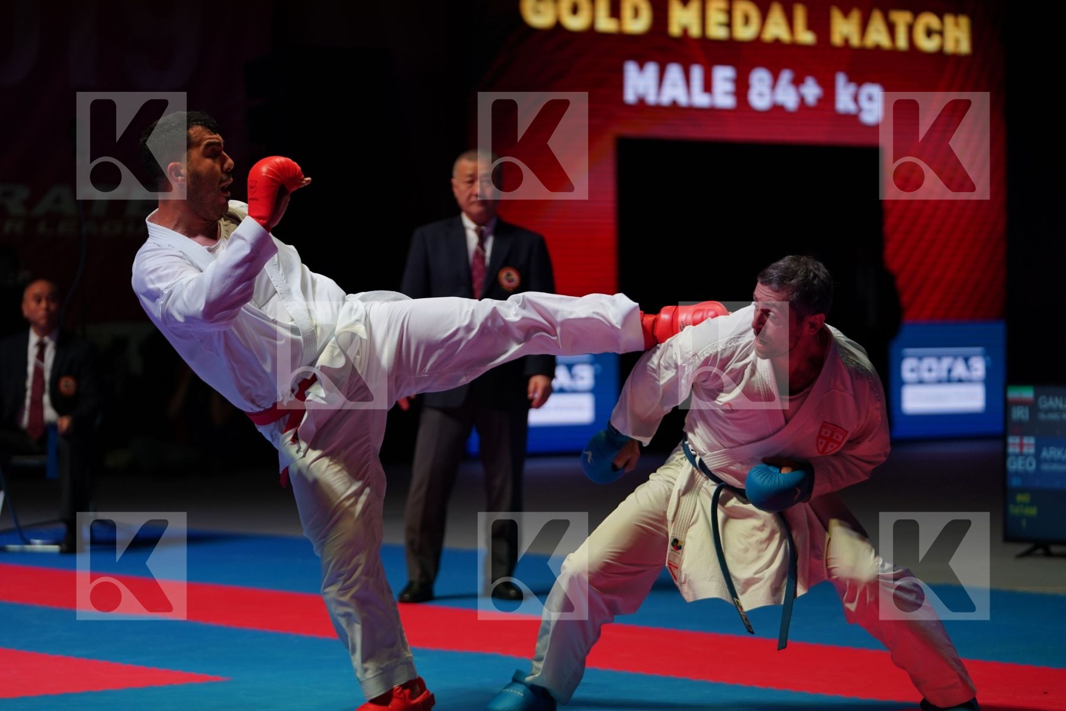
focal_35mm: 112
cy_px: 356
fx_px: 3316
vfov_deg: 12.2
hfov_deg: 18.3
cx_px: 533
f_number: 2.8
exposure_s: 1/1000
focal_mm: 112
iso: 1000
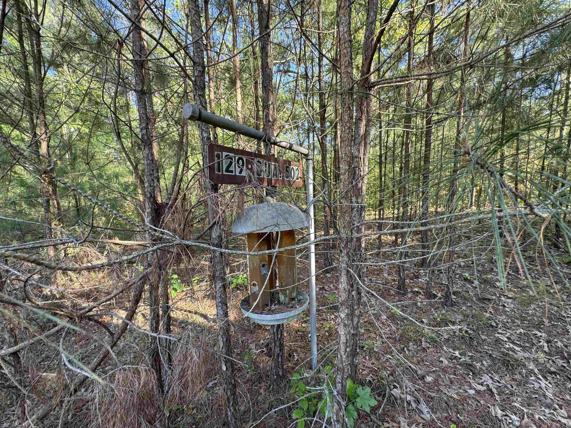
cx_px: 286
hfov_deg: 102.1
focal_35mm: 14
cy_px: 214
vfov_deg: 85.7
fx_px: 231
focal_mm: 2.22
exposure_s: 1/99
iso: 64
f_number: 2.2
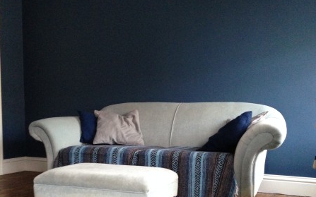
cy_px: 162
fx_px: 405
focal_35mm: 47
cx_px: 158
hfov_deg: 42.7
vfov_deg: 26.8
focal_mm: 4.12
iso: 320
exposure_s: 1/20
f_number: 2.4
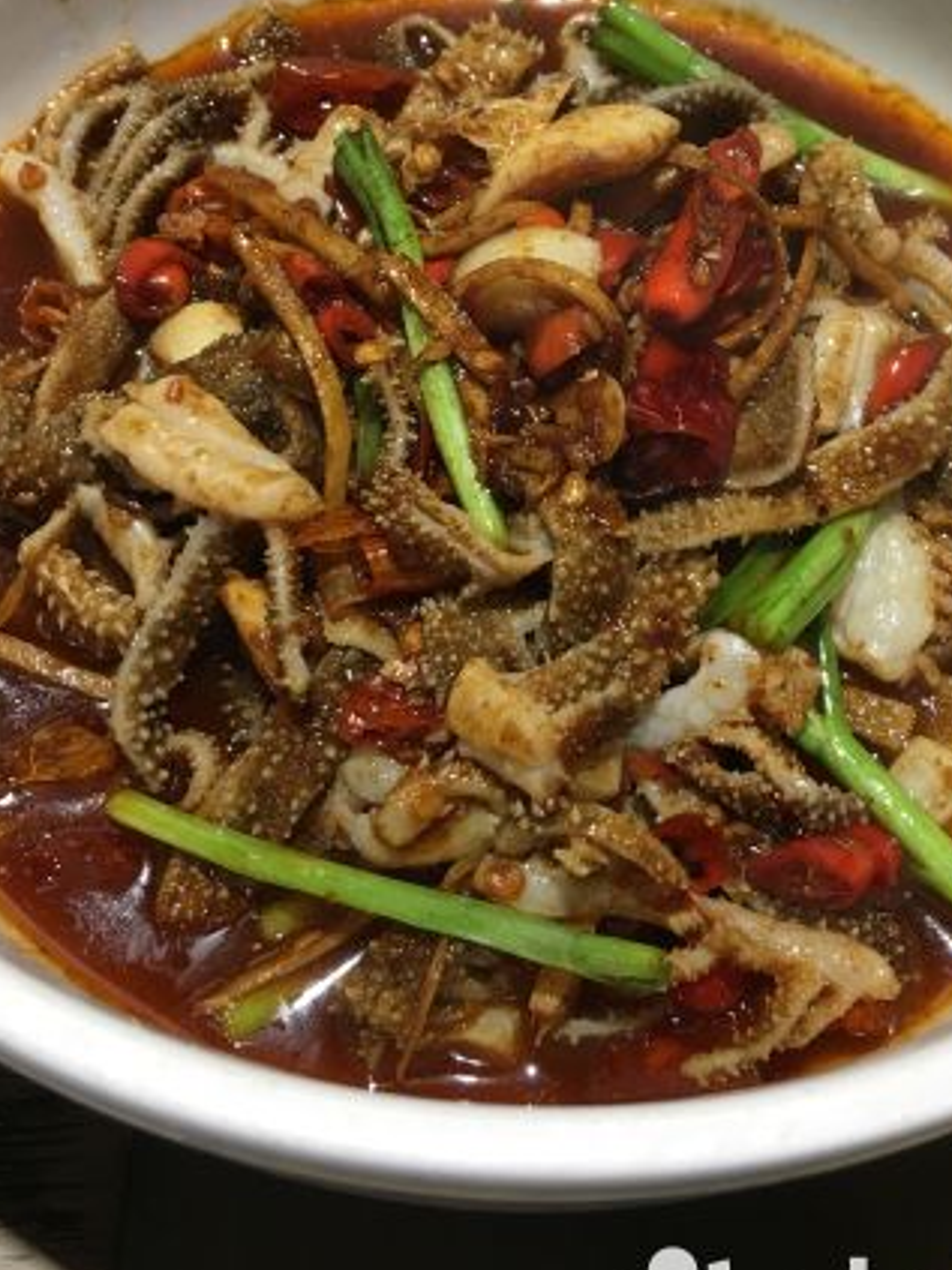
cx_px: 584
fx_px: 1761
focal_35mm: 48
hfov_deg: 30.2
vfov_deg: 39.2
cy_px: 423
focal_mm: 4.15
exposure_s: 1/33
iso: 25
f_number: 2.2
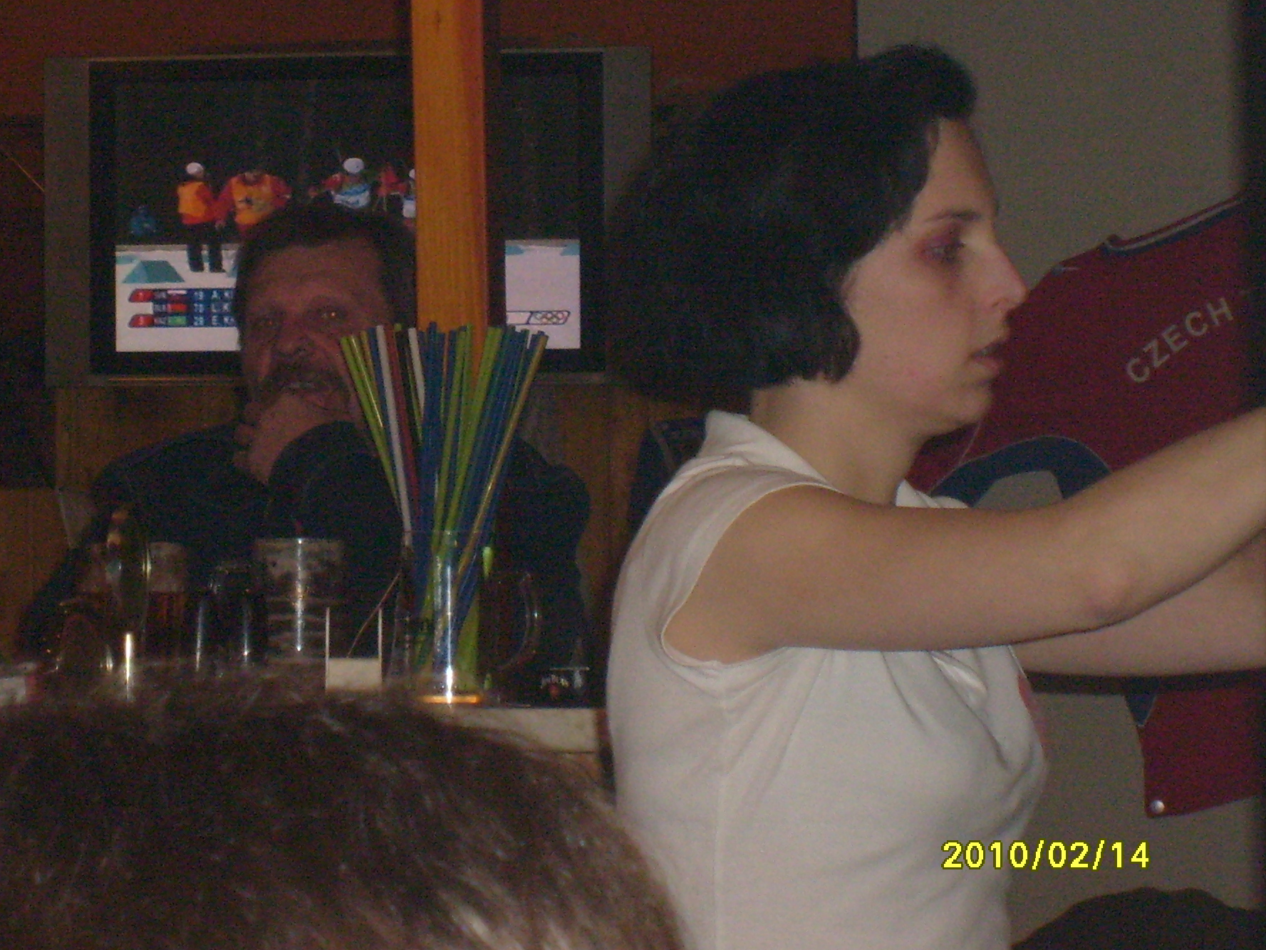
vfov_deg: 8.8
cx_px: 340
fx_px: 6145
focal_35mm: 168
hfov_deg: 11.7
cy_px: 258
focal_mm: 17.4
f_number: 4.9
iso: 200
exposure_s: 1/90
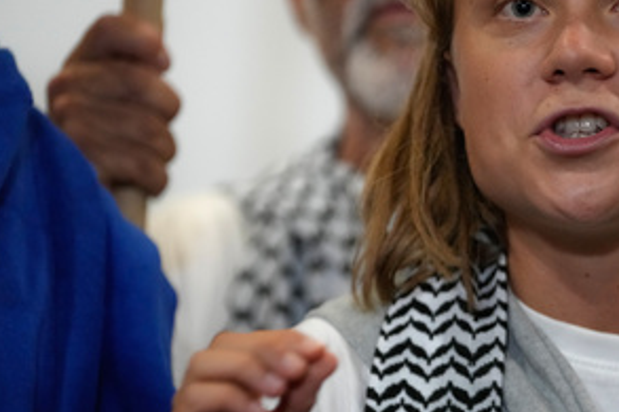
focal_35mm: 250
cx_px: 461
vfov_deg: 5.5
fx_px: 4296
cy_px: 155
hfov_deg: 8.2
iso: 4000
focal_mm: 143
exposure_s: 1/200
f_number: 2.8
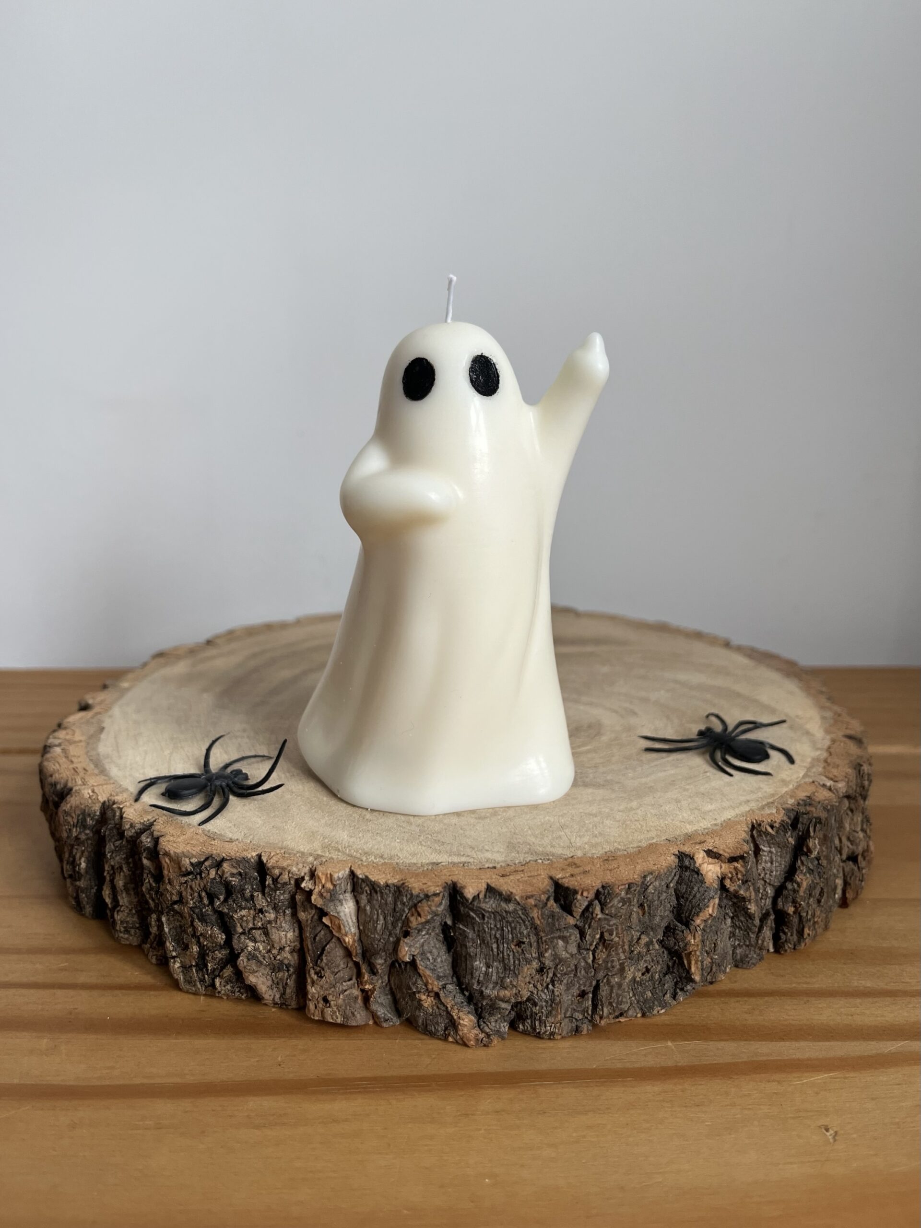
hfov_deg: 53.1
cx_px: 460
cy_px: 614
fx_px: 922
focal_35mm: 26
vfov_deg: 67.3
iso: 100
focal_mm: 5.1
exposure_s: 1/121
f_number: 1.6
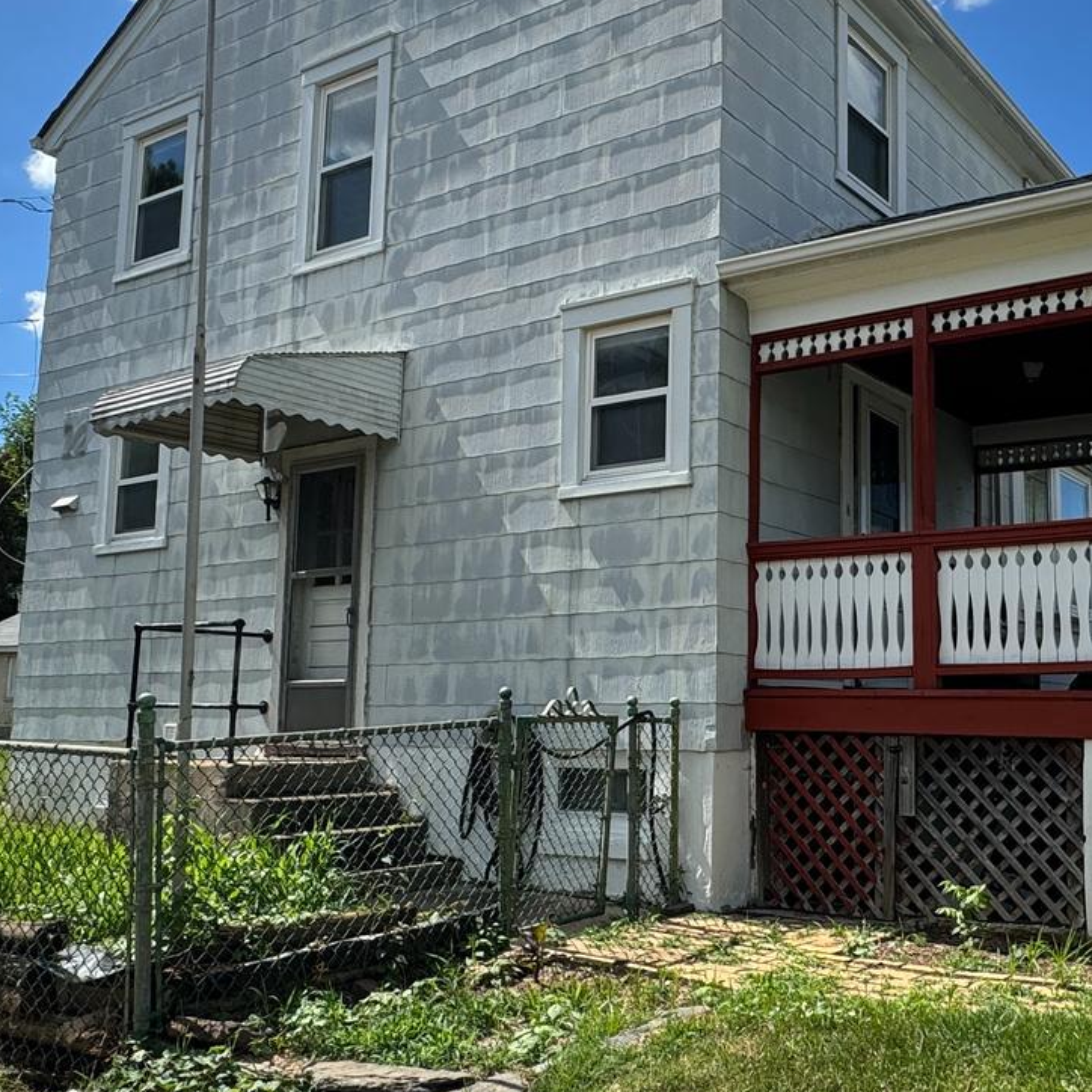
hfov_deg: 45.9
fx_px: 1249
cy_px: 579
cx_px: 787
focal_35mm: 35
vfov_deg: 47.2
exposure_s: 1/1299
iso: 50
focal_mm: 2.22
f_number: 2.2
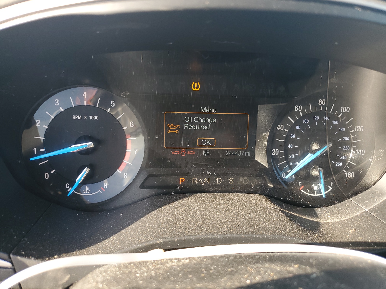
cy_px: 144
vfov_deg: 53.1
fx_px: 290
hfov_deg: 67.3
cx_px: 193
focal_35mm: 26
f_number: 1.5
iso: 58
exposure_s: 1/120
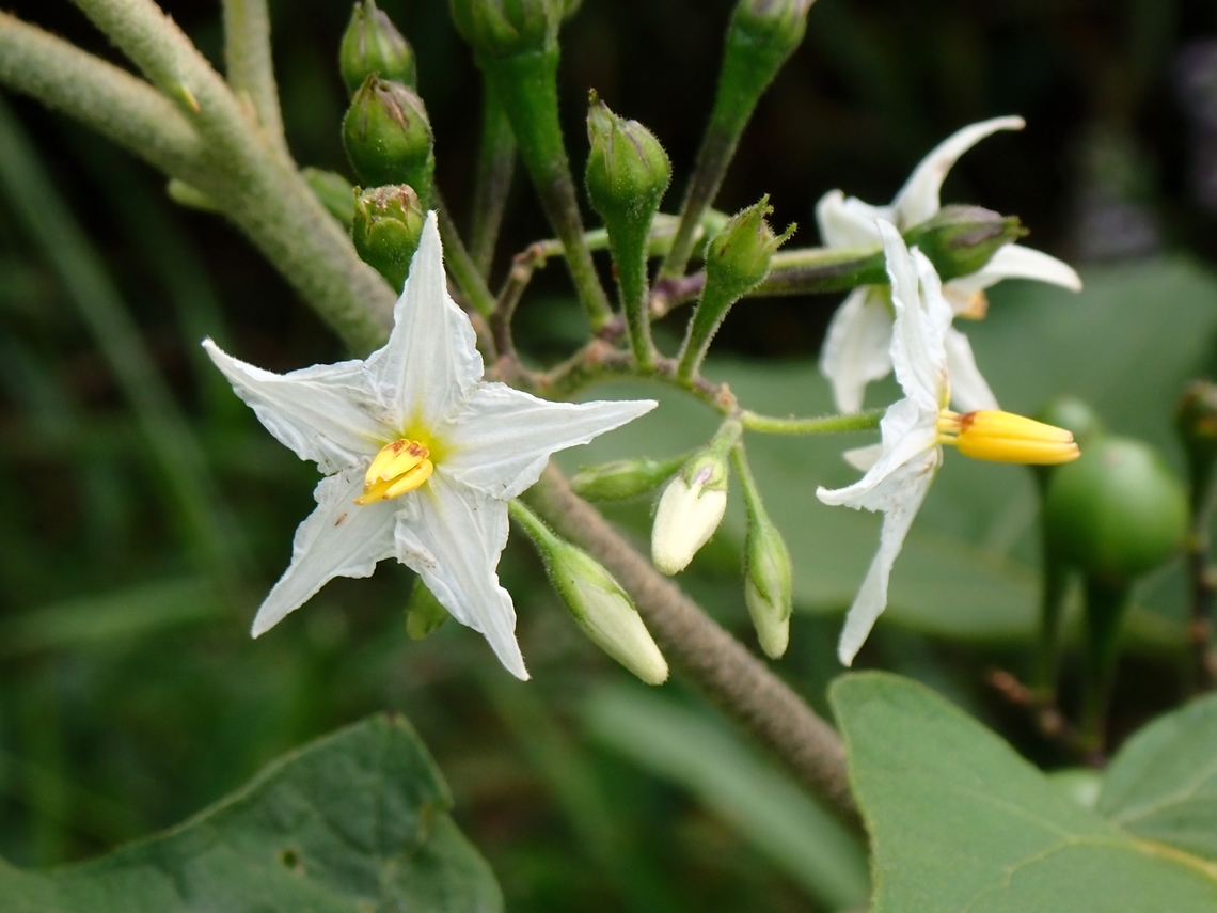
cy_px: 456
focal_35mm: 100
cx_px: 608
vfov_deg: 14.8
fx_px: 3516
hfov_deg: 19.6
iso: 200
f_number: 6.3
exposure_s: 1/250
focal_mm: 18
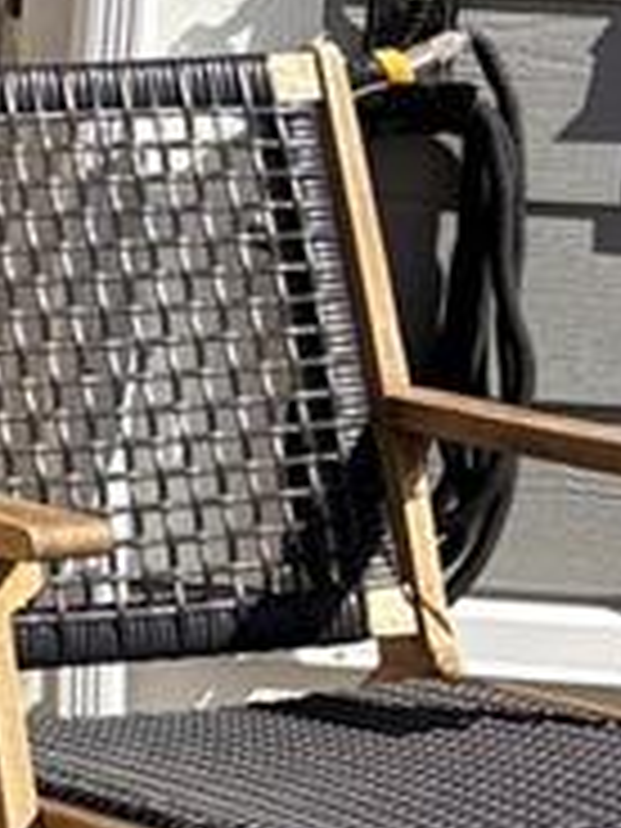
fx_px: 4066
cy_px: 72
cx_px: -1152
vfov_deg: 11.5
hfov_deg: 7.7
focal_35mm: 170
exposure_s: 1/3831
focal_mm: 5.96
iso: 50
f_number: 1.6
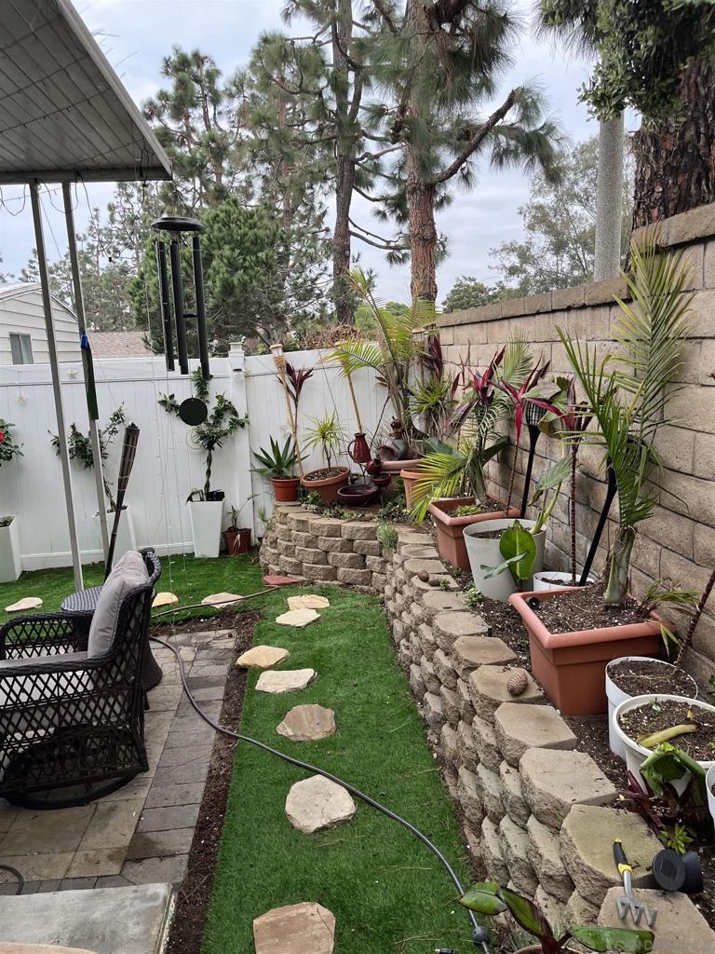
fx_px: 716
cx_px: 358
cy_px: 477
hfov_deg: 53.1
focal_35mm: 26
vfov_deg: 67.3
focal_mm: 5.1
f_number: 1.6
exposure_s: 1/223
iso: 50
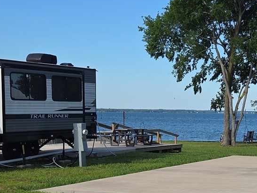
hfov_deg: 22.3
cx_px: 218
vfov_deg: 17.0
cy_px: 167
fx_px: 638
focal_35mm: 86
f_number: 1.8
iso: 80
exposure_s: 1/5261
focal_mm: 5.4
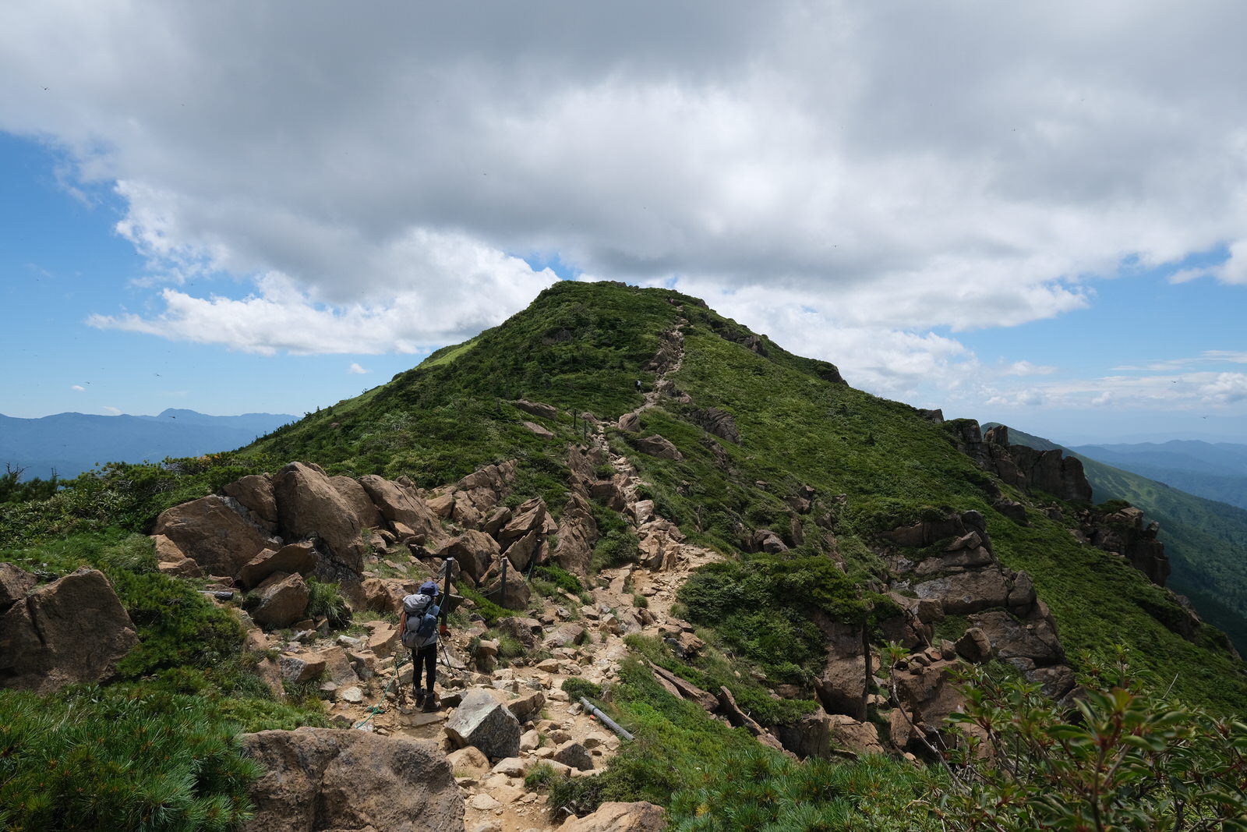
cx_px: 624
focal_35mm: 19
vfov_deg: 64.6
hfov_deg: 86.9
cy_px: 416
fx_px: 658
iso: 320
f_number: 8
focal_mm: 12.6
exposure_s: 1/640
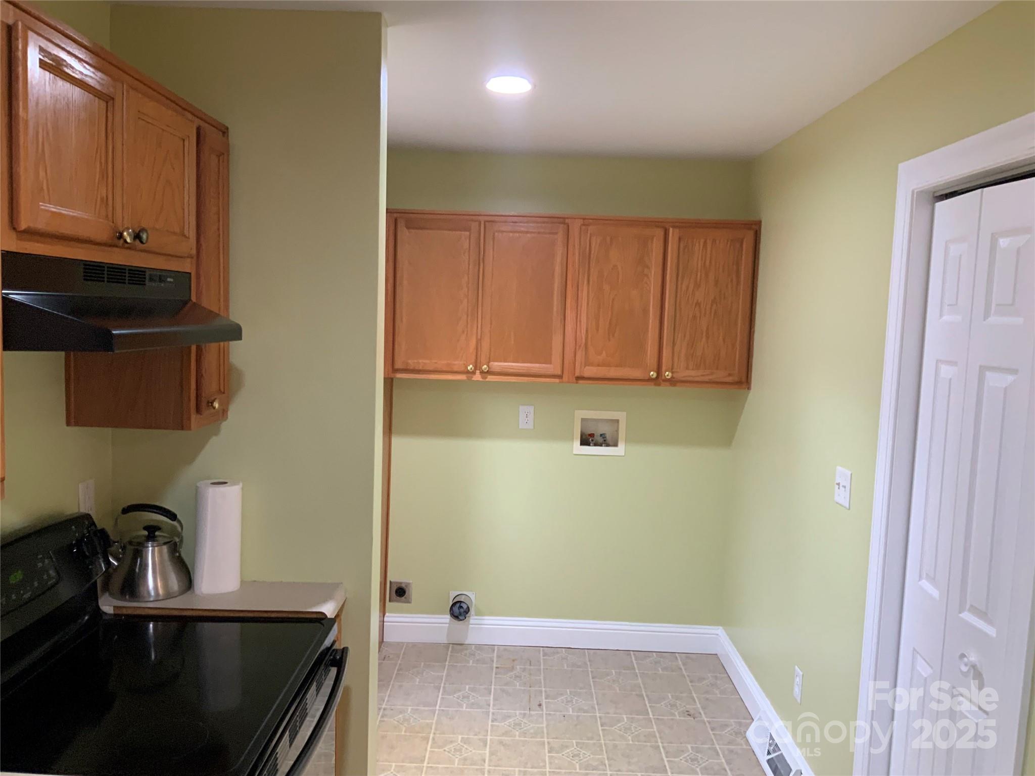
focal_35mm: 29
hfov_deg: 61.7
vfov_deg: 48.2
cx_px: 518
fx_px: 867
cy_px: 388
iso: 160
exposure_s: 1/60
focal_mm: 3
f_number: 1.8
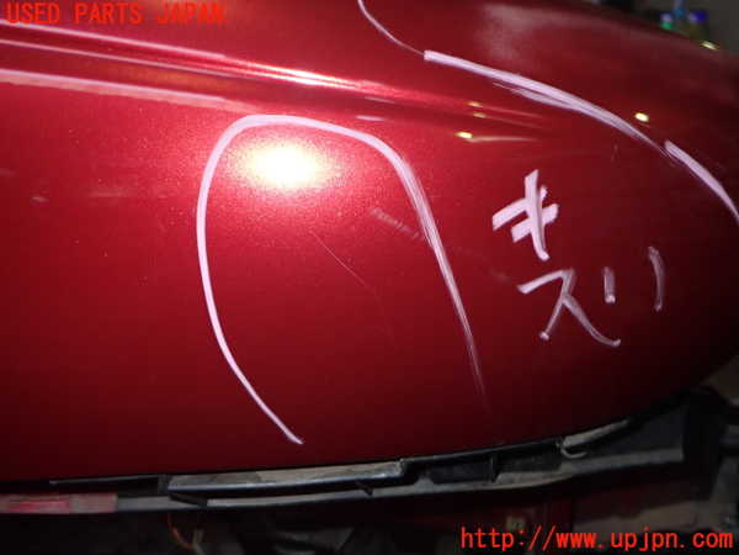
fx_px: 640
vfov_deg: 46.8
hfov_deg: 60.0
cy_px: 278
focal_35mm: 30
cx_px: 370
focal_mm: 5.4
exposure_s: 1/30
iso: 320
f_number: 6.3
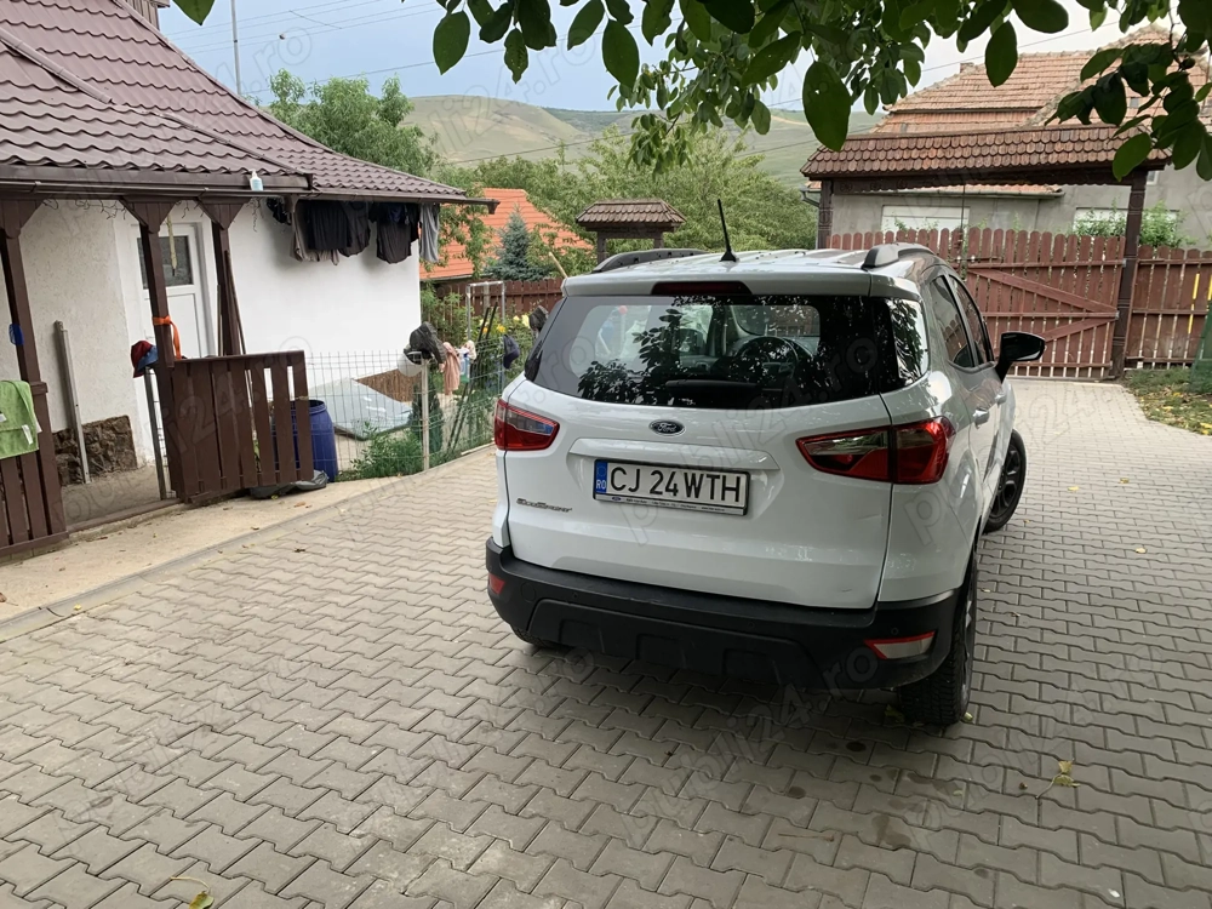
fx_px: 910
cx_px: 606
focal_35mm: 26
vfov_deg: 53.1
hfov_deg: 67.3
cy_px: 454
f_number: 1.8
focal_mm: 4.25
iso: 40
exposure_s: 1/122
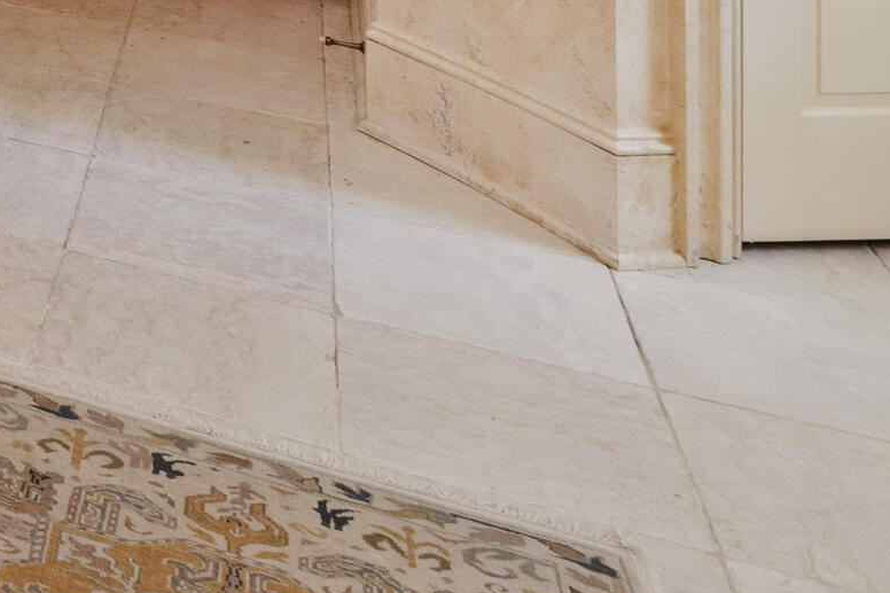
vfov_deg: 18.0
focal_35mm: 58
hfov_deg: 23.4
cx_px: -596
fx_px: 1433
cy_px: -506
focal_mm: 10
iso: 100
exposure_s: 1
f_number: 8
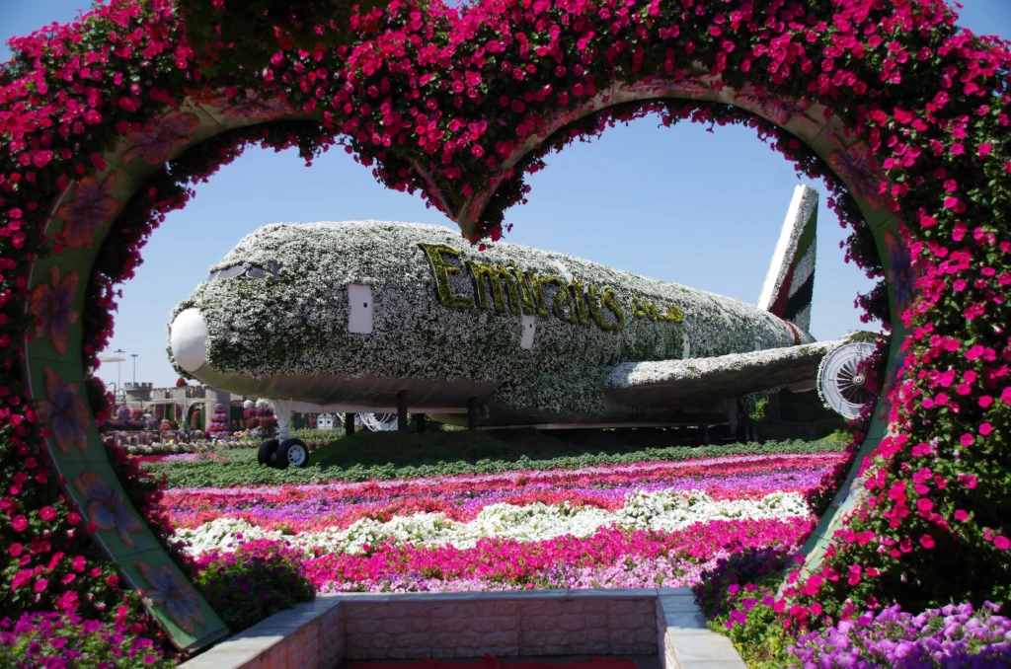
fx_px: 869
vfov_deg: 42.1
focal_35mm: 31
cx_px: 506
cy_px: 334
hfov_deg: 60.4
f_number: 5
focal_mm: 21
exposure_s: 1/200
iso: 100
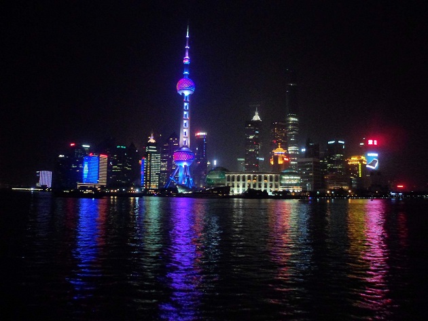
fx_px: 321
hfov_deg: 67.3
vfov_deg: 53.0
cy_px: 160
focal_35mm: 26
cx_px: 214
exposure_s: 1/8
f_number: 3.3
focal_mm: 4.9
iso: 800
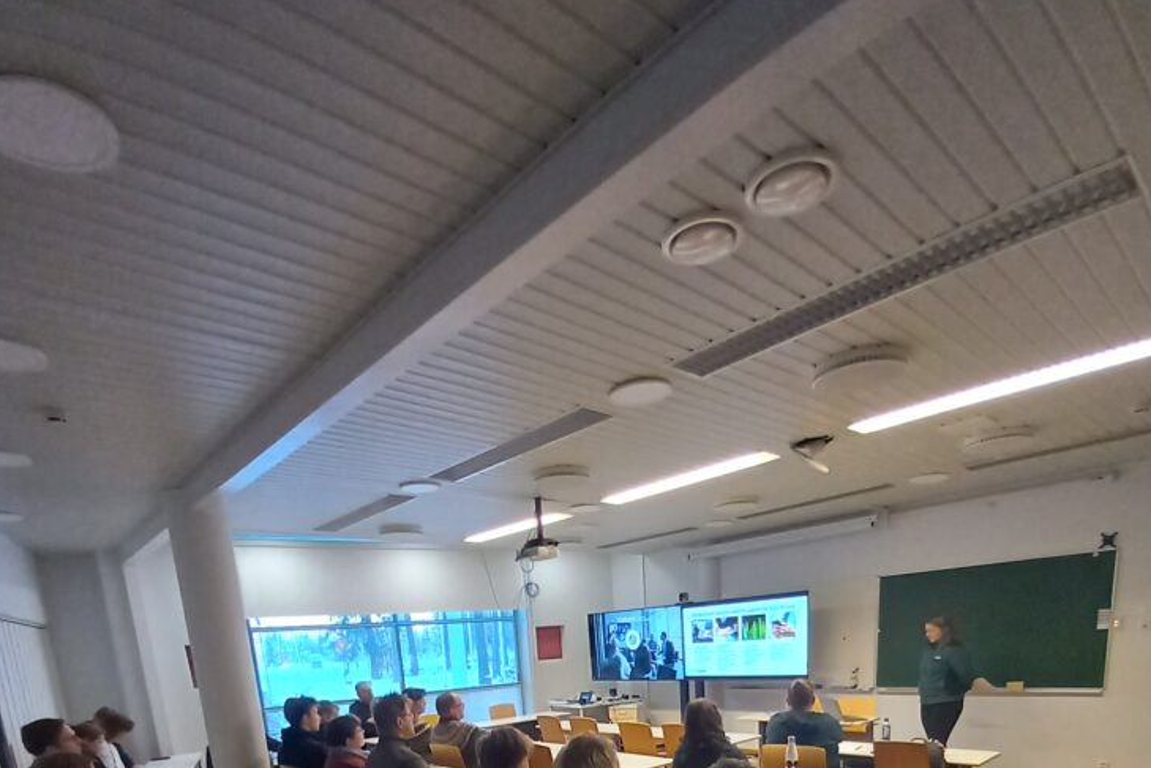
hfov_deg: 86.9
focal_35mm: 19
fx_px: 607
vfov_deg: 50.2
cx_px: 575
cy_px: 793
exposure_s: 1/25
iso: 200
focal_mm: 1.13
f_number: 2.2
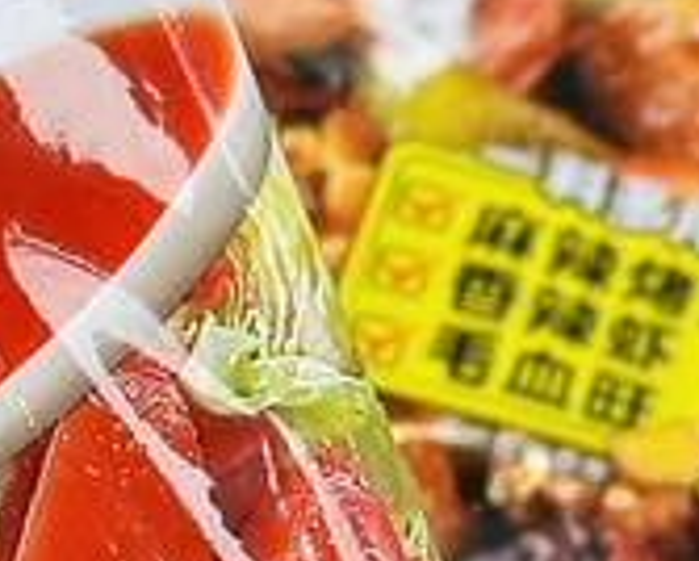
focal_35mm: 336
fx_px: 6959
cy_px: 184
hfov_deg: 5.7
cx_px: 25
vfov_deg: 4.6
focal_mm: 6.86
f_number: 1.78
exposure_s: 1/60
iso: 80
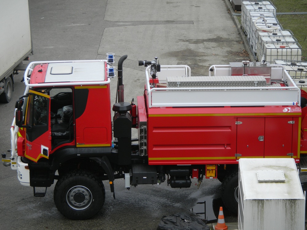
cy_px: 115
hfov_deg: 16.0
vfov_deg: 12.0
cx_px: 154
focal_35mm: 123
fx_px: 1091
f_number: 5.5
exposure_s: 1/60
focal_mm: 22.1
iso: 88
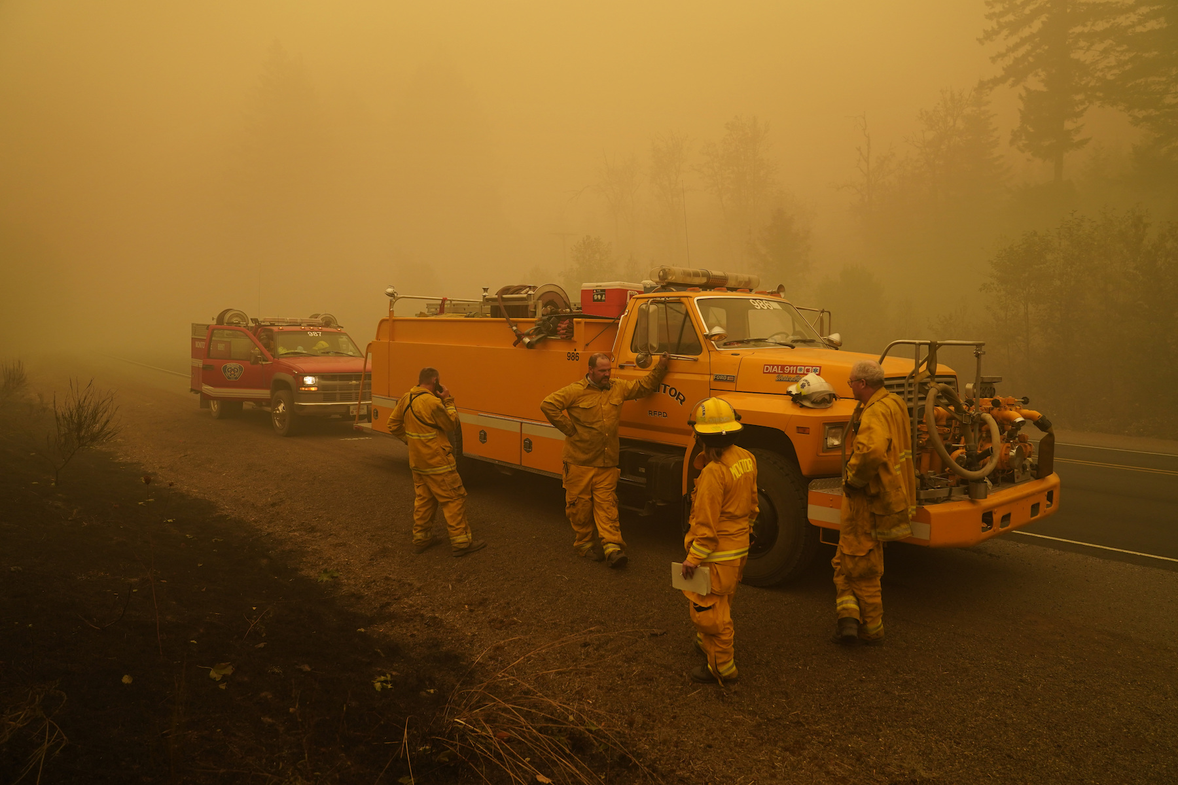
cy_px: 392
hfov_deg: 73.7
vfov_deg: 53.1
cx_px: 589
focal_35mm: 24
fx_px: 785
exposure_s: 1/1000
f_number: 3.2
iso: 800
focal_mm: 24
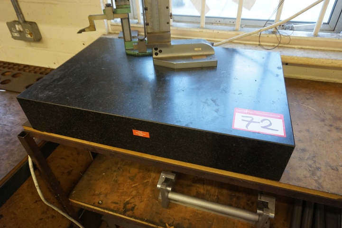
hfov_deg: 73.8
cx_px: 171
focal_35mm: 24
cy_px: 114
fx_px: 228
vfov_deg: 53.1
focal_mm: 16
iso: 1600
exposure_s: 1/160
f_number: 4
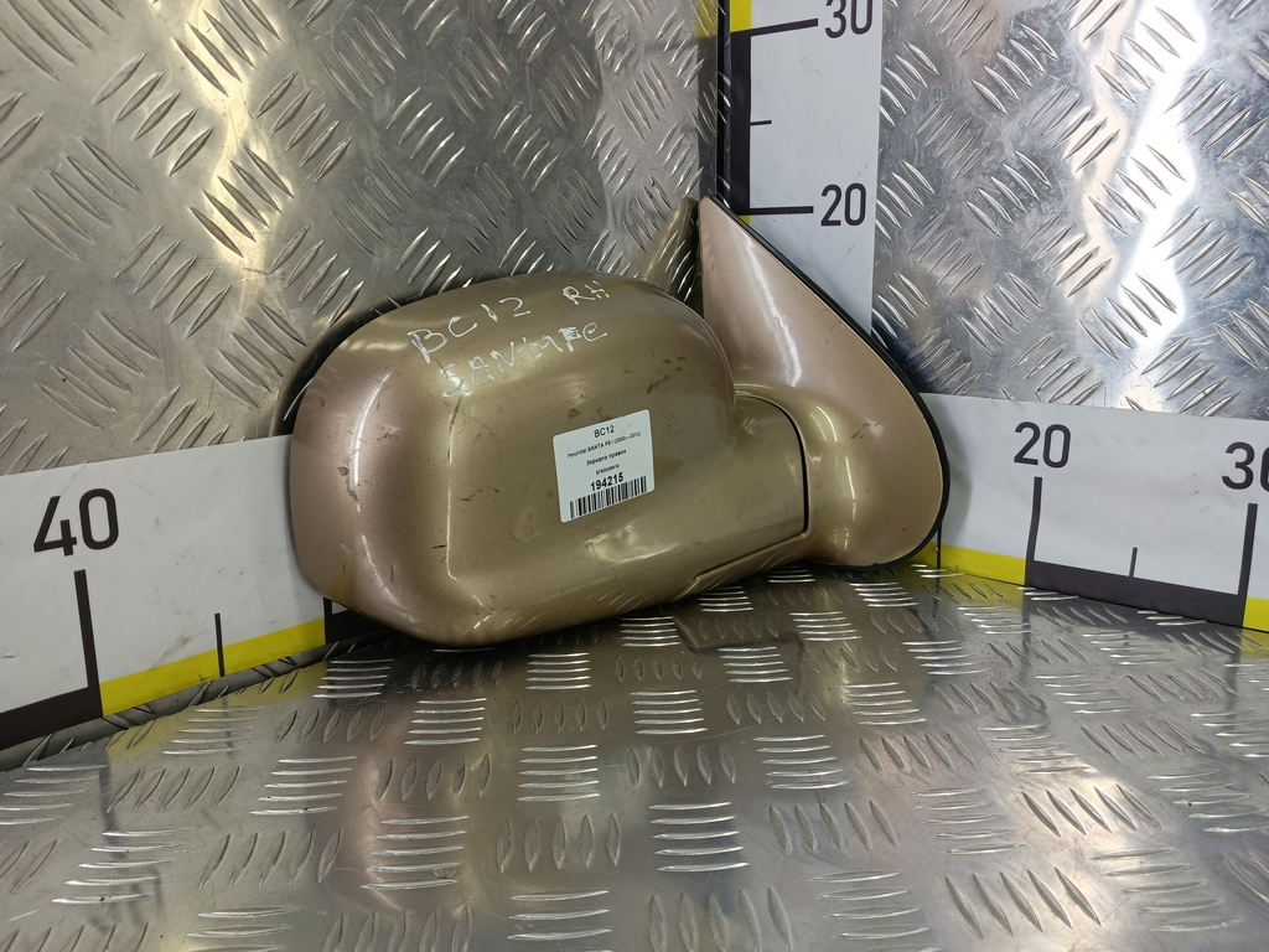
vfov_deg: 58.9
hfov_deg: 73.9
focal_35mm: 23
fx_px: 843
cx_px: 634
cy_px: 476
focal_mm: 4.11
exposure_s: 1/50
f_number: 1.6
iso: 92
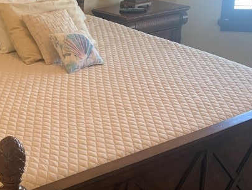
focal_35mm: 66
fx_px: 481
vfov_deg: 22.3
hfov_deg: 28.1
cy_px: 77
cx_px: 19
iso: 100
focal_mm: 4.25
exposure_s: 1/60
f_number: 1.8
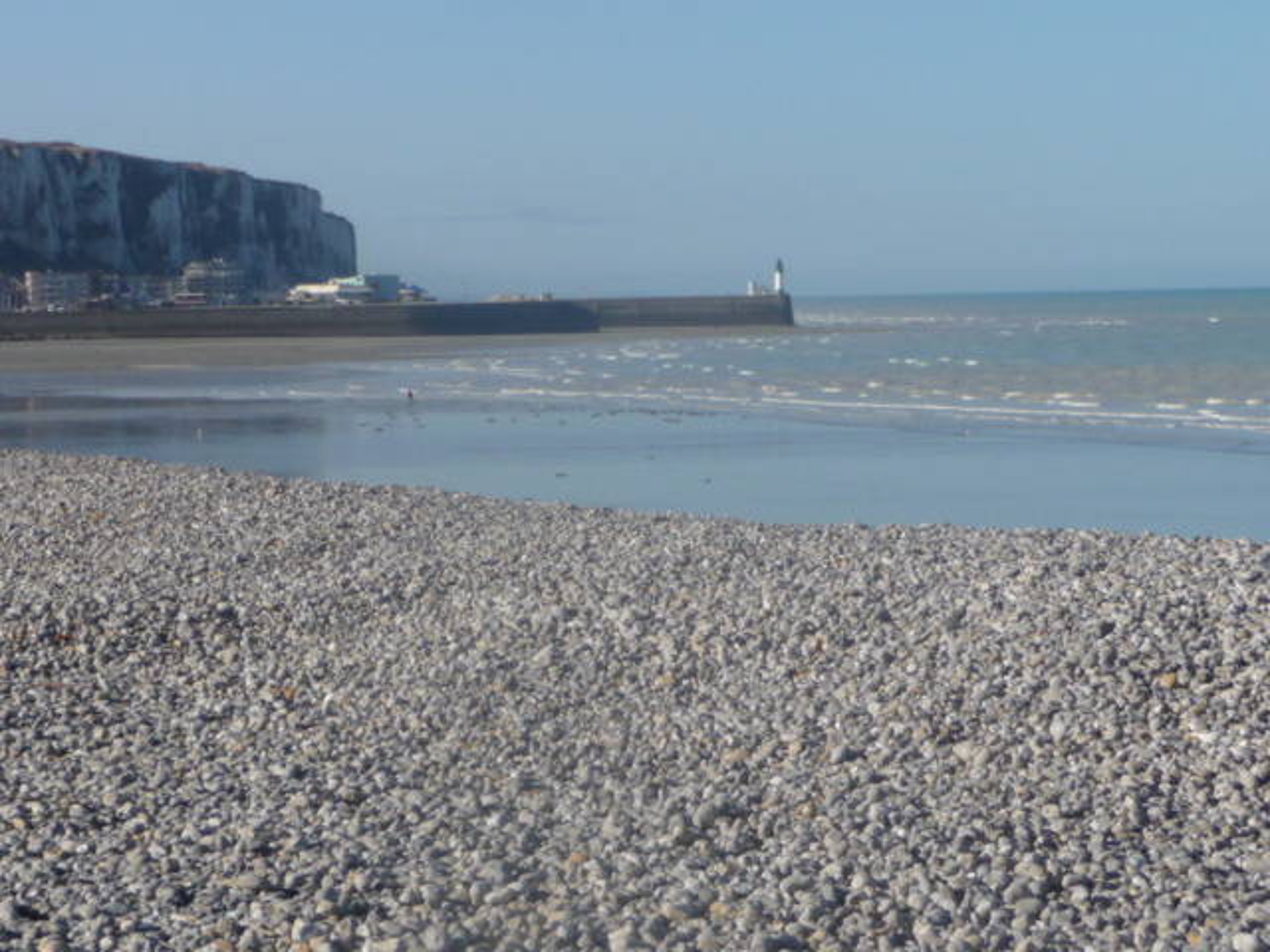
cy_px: 476
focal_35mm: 97
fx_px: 3559
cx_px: 635
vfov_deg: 15.2
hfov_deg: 20.2
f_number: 4.4
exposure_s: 1/1000
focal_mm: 9.8
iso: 100
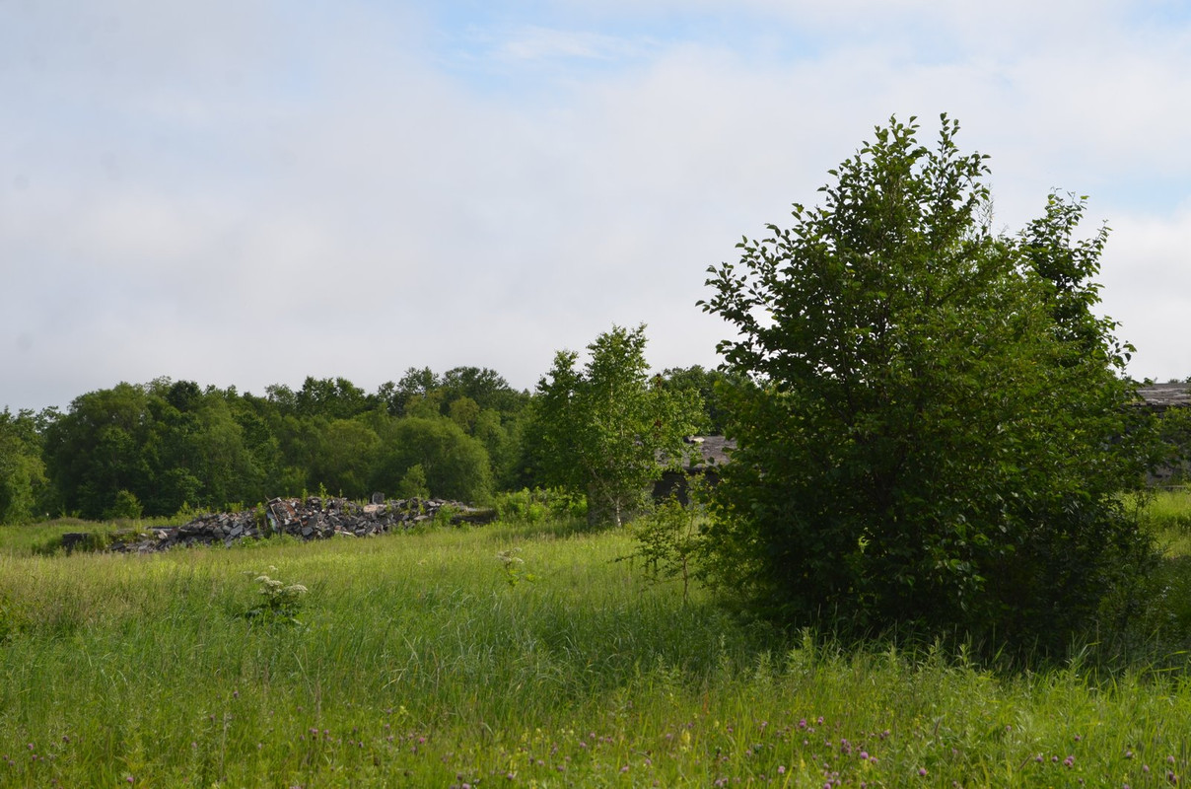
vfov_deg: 16.5
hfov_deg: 24.7
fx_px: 2724
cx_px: 596
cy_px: 394
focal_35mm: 82
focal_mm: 55
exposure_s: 1/250
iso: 100
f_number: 8
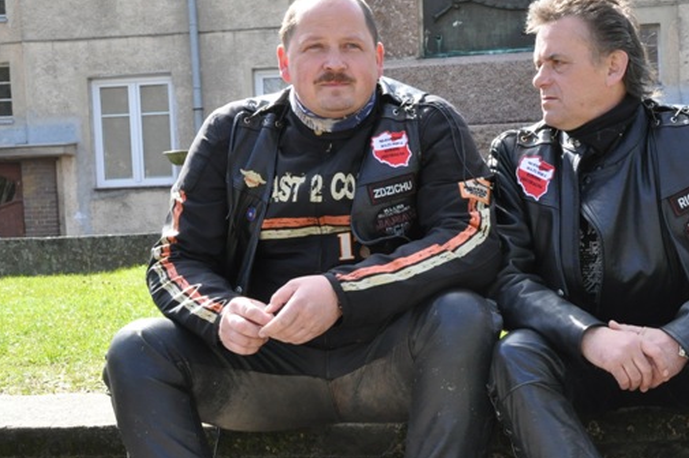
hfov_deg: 27.3
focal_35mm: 74
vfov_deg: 18.4
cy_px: 329
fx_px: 1411
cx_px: 452
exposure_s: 1/320
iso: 1000
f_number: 9
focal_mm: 31
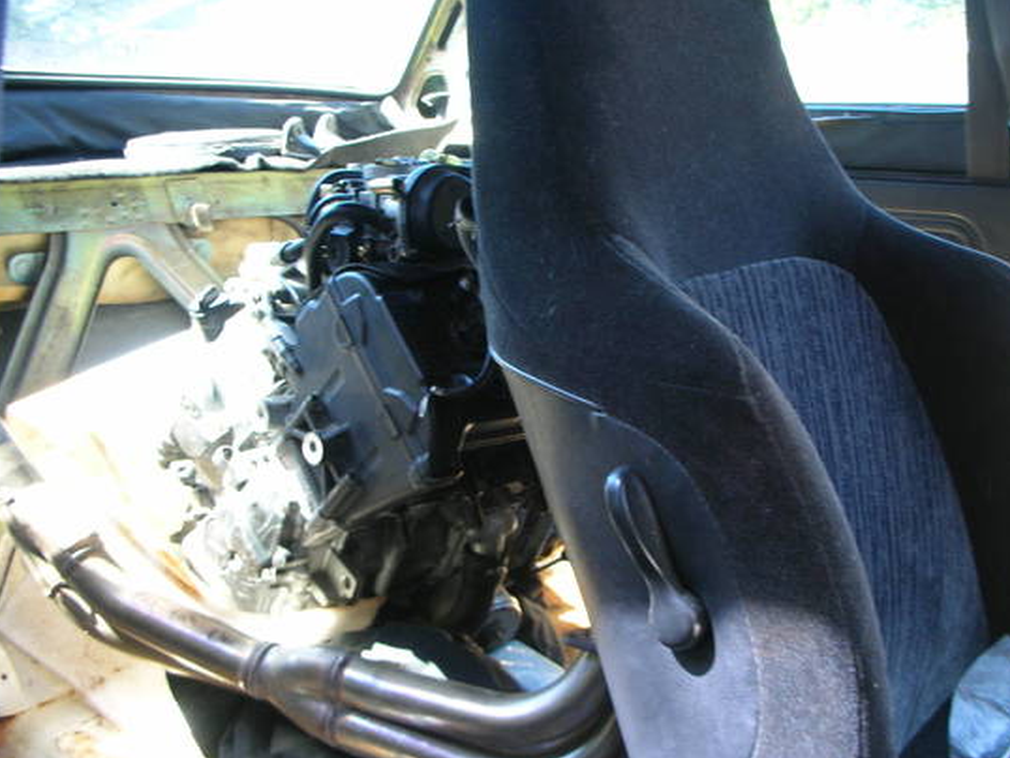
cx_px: 548
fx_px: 1138
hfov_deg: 47.8
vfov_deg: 36.8
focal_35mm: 39
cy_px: 388
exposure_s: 1/15.8
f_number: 3
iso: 50
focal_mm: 5.8
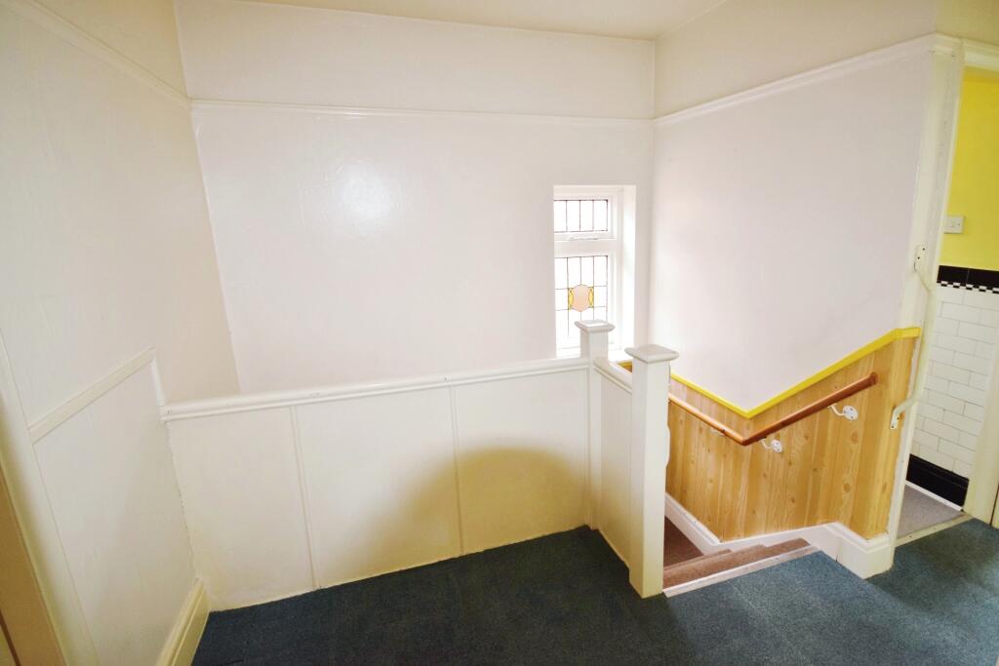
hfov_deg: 100.4
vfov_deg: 77.3
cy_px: 333
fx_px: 416
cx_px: 500
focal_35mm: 15
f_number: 5
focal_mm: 10
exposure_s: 1/100
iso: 800
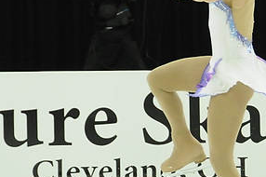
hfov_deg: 3.8
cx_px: 230
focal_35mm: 545
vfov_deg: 2.5
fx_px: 4022
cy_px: 102
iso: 3200
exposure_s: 1/640
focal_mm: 130
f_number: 5.6
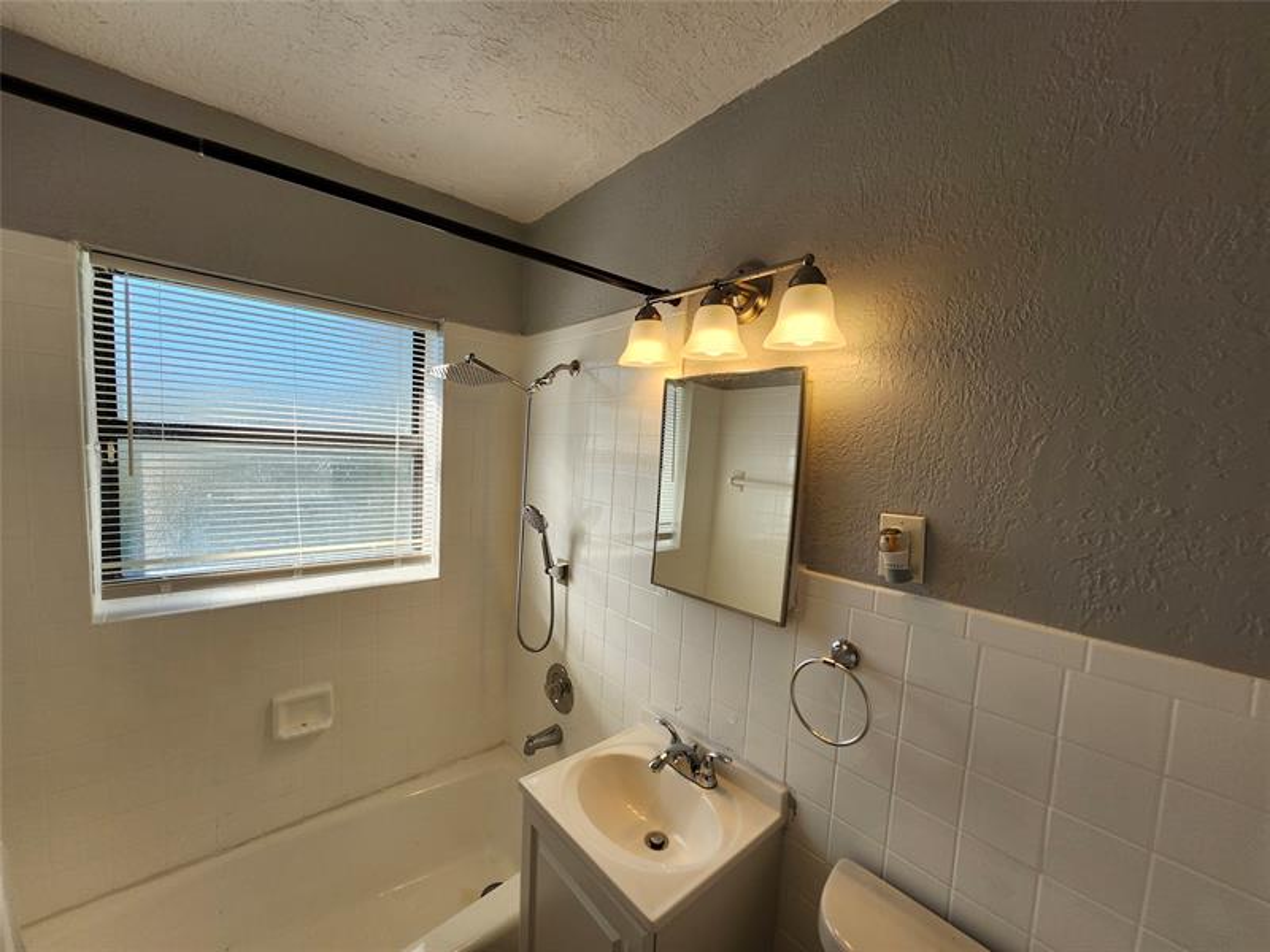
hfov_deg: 106.2
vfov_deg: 89.9
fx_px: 477
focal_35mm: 13
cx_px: 635
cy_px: 476
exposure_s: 1/276
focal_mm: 1.74
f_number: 2.2
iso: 40
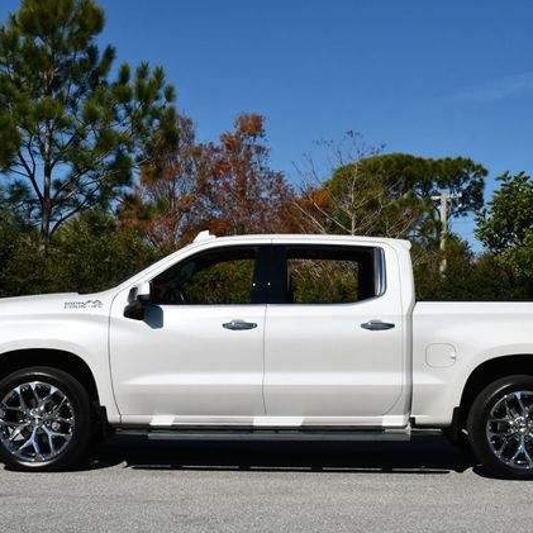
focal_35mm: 62
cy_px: 268
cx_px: 311
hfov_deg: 27.7
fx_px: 1080
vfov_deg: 27.7
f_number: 10
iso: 100
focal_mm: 24
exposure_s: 1/400
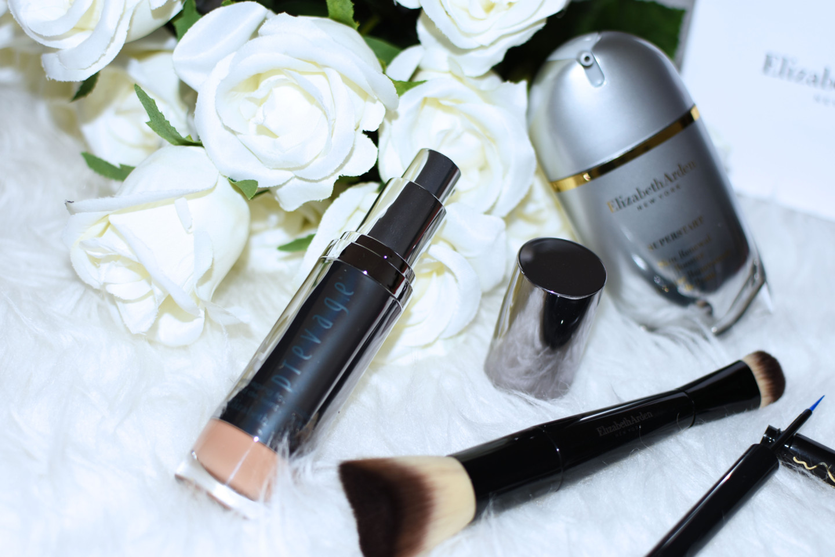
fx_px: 1218
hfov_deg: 37.9
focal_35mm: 52
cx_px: 418
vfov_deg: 25.8
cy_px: 278
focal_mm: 35
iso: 100
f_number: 2.8
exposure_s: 1/60
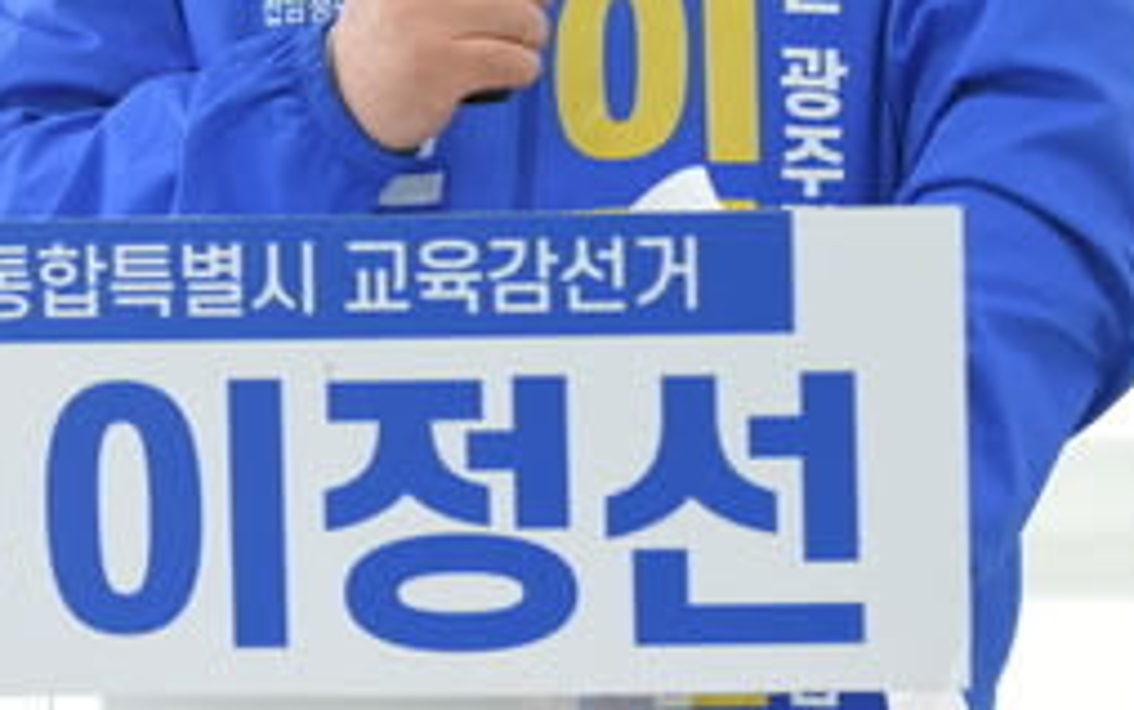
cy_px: -176
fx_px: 11108
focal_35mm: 359
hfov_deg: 5.8
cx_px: 531
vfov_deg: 3.7
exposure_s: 1/200
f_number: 3.5
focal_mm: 95
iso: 1250
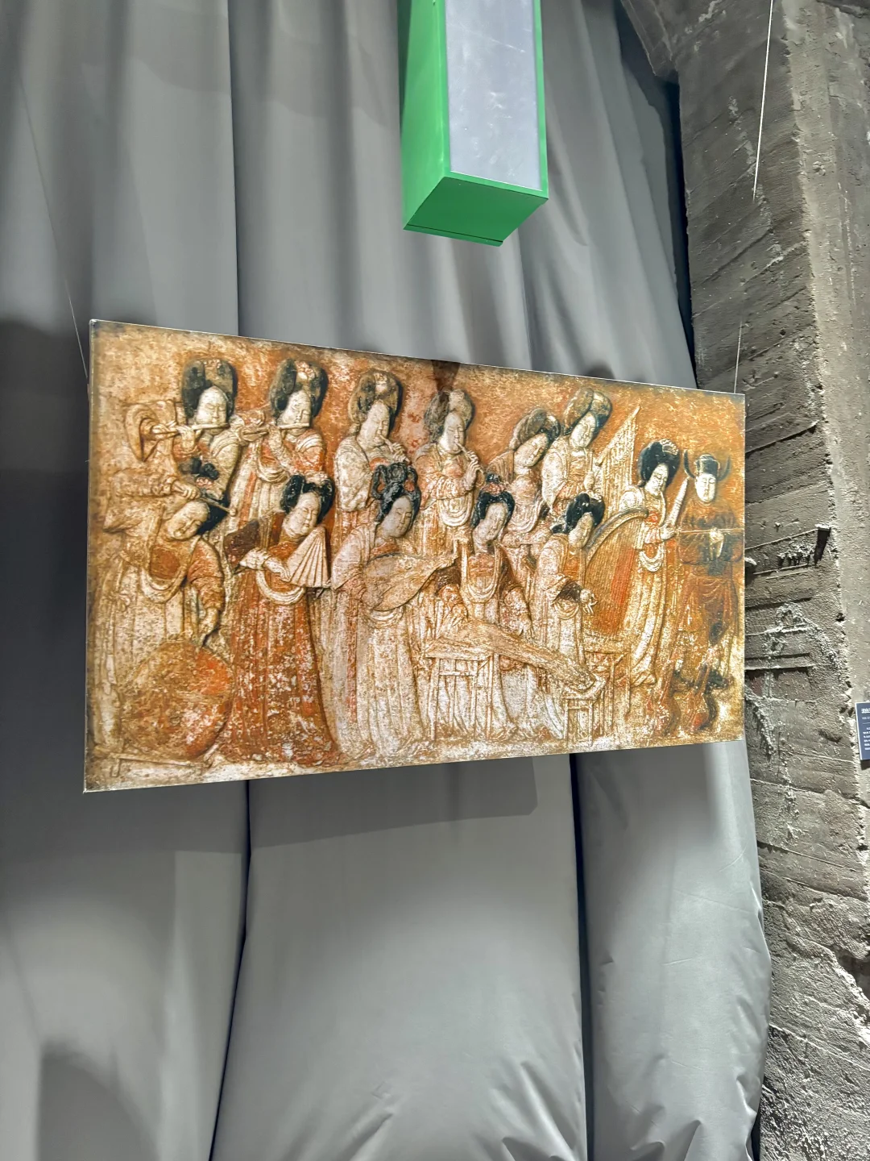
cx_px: 435
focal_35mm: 26
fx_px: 871
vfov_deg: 67.3
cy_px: 580
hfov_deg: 53.1
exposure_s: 1/50
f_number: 1.6
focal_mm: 5.96
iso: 400
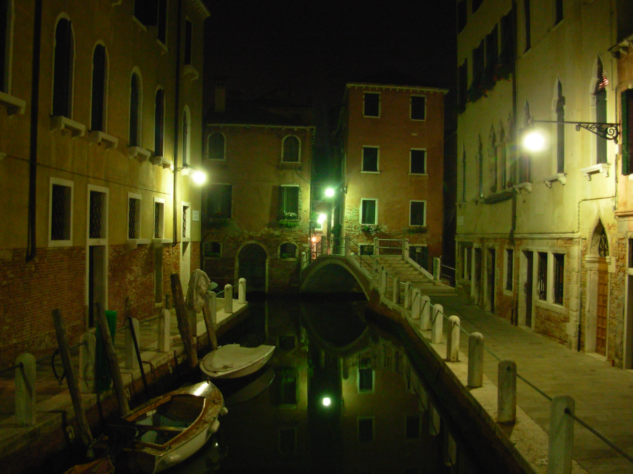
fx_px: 695
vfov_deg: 37.7
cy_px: 237
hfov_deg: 49.0
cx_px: 316
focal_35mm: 38
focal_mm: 6.3
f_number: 2.9
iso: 159
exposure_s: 1/1.4
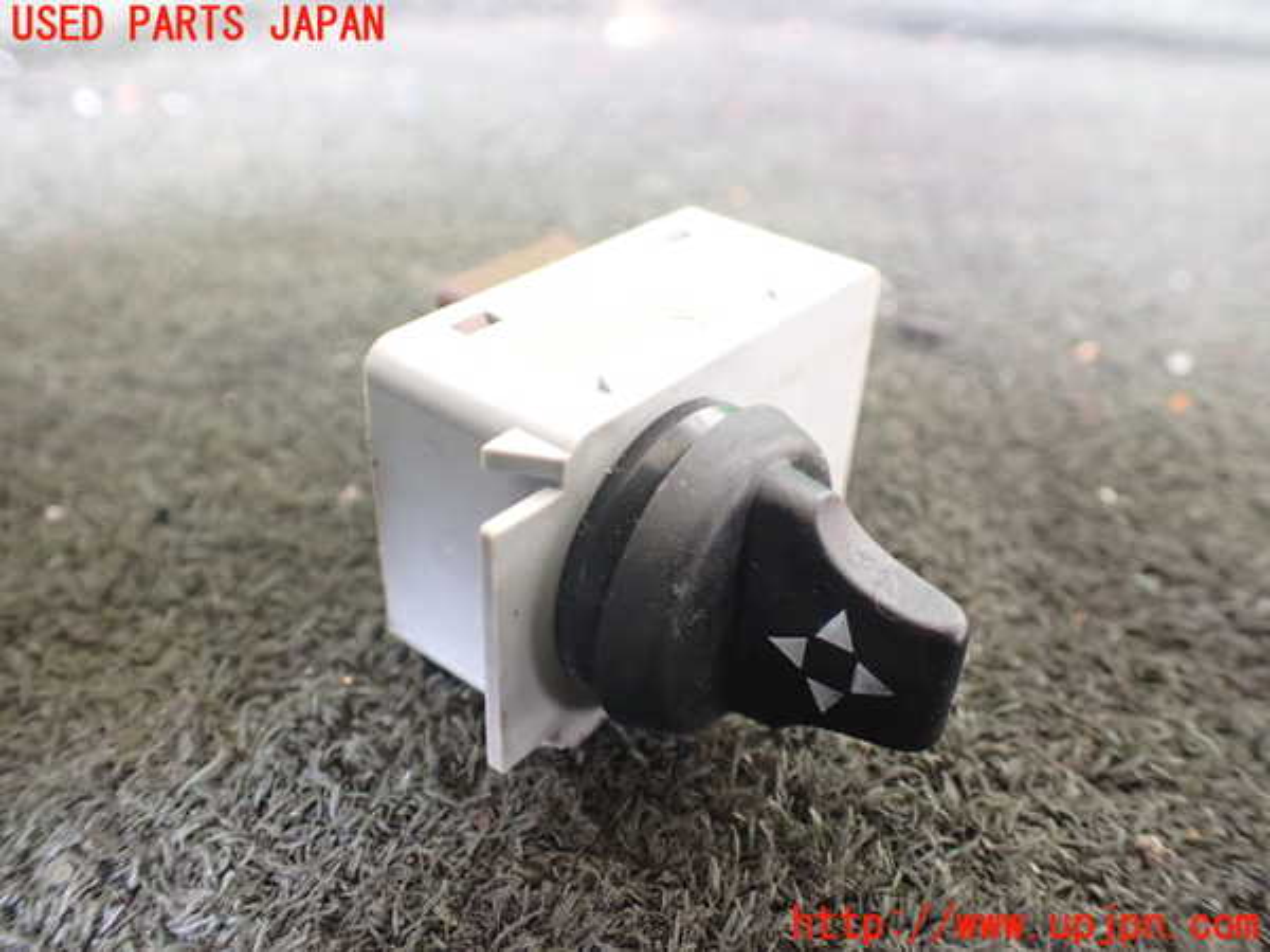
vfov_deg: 46.8
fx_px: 1101
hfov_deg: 60.0
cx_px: 635
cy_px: 476
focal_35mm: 30
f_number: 2.3
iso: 800
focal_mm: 5.4
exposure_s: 1/40
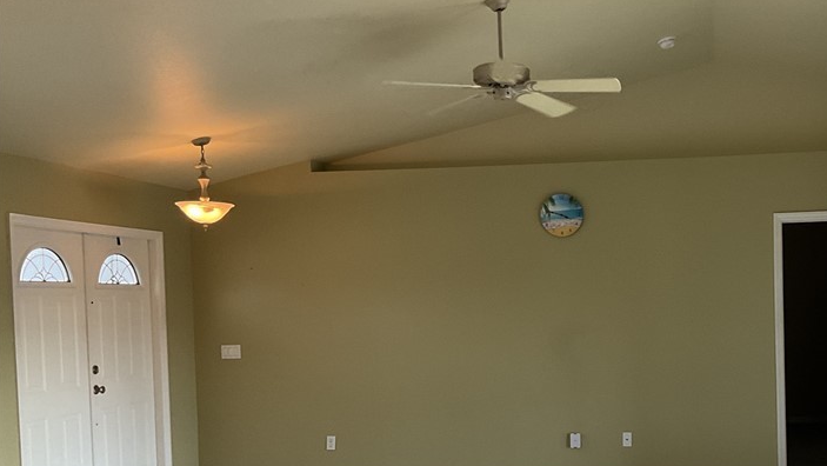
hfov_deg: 43.4
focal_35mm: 46
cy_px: 345
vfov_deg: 25.7
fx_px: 1009
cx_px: 599
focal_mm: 3
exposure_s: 1/60
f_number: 1.8
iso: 100
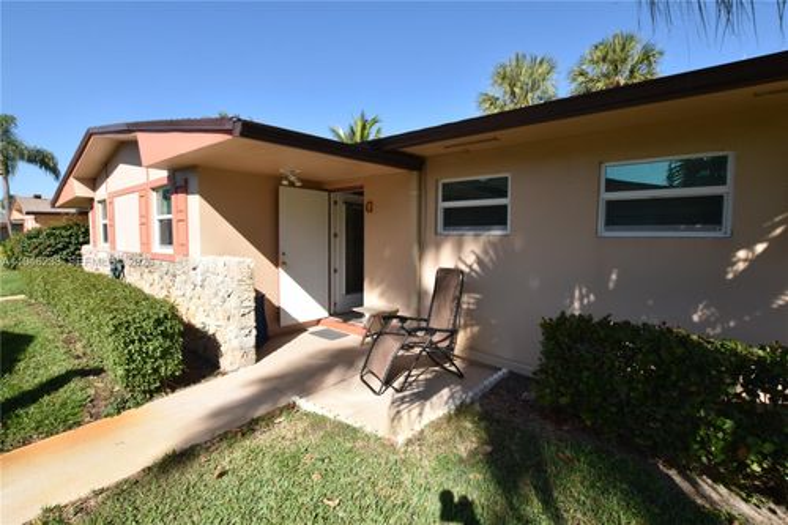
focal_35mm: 16
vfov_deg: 72.0
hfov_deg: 95.0
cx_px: 394
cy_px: 262
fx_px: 361
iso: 200
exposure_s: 1/400
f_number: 7.1
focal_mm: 11
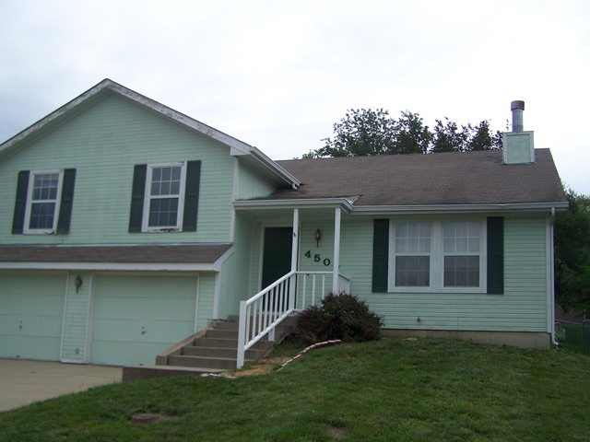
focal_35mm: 38
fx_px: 648
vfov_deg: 37.7
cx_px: 295
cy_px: 221
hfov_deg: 49.0
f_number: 2.8
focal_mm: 6.3
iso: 64
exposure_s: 1/500
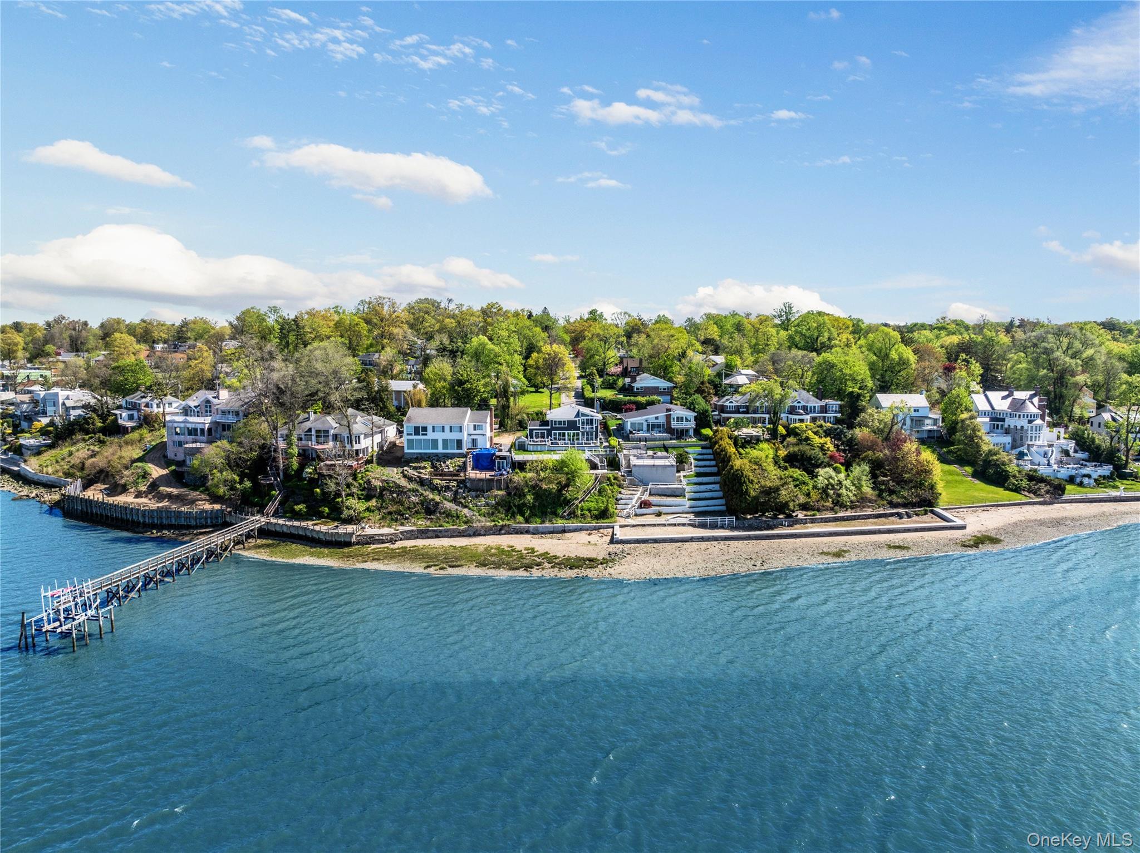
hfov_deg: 71.6
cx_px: 570
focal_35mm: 24
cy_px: 426
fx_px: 790
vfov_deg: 56.8
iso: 100
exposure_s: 1/500
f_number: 5.6
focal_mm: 12.29
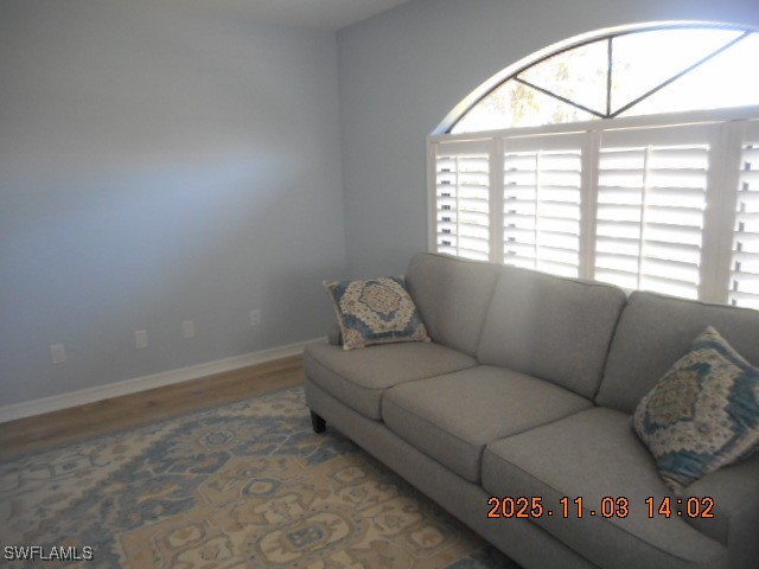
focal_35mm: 25
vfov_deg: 54.9
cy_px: 284
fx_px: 548
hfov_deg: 69.4
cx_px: 380
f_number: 3.7
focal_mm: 4.5
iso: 320
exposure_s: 1/30
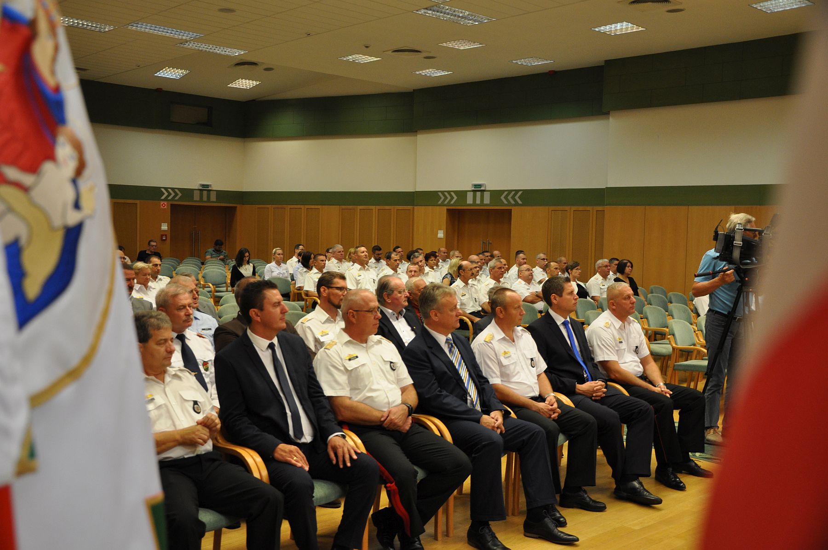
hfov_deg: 51.3
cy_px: 275
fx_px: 862
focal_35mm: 38
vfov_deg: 35.4
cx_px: 414
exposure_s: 1/60
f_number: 4
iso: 640
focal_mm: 25
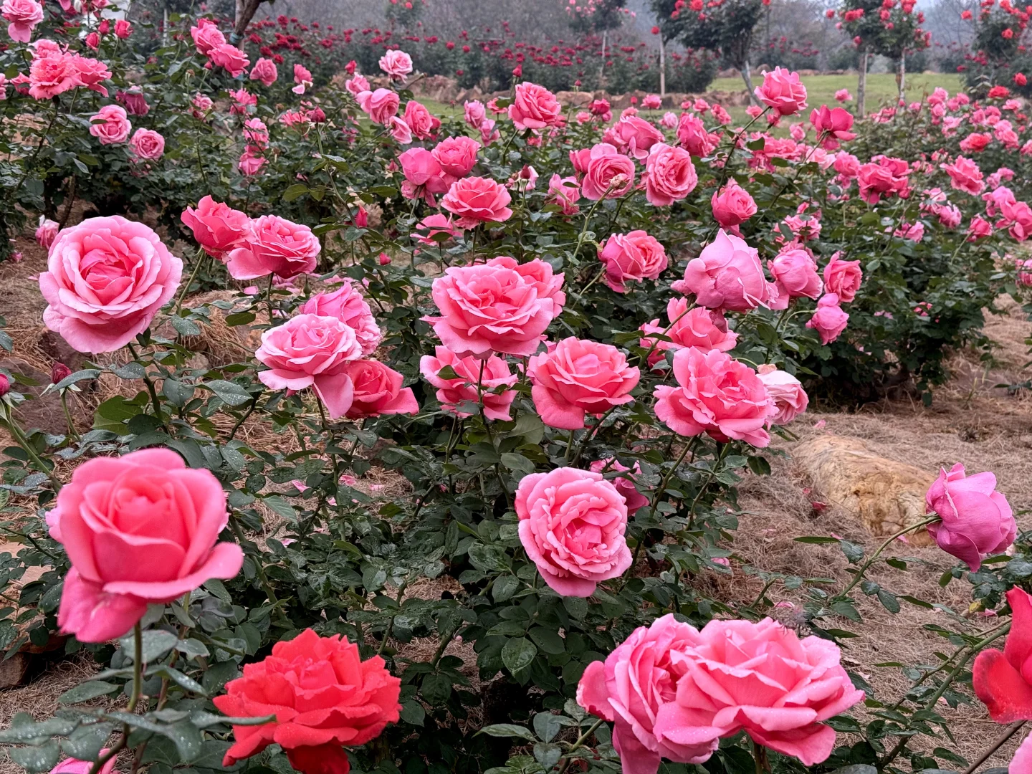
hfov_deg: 39.7
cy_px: 387
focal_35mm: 48
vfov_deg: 30.3
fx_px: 1431
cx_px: 516
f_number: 1.78
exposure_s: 1/101
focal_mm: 6.76
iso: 100
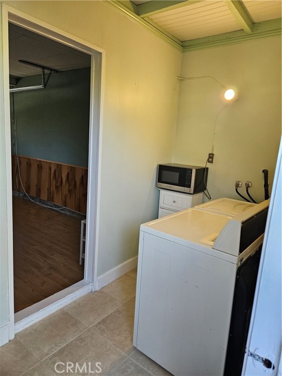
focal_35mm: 23
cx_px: 141
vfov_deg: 73.9
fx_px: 250
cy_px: 188
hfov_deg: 58.9
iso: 160
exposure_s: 1/120
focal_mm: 5.4
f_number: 1.8
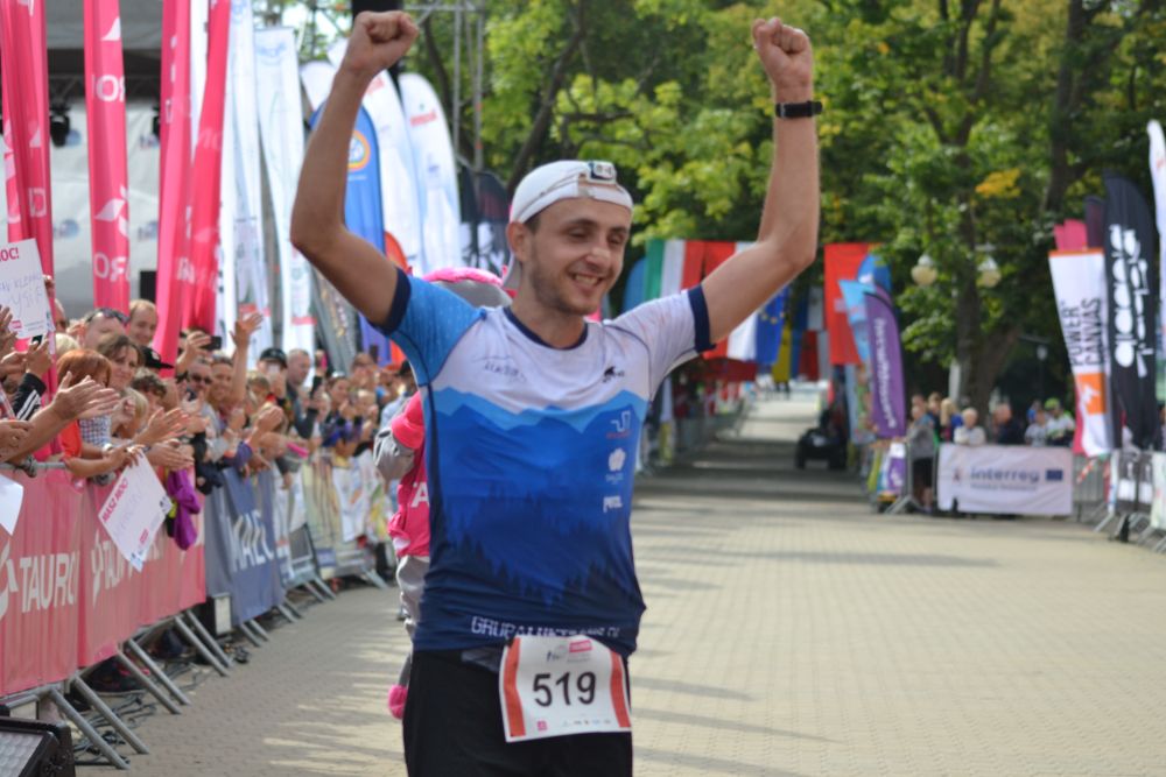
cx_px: 583
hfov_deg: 19.5
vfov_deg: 13.0
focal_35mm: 105
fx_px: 3401
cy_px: 388
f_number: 4
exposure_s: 1/800
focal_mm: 70
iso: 180
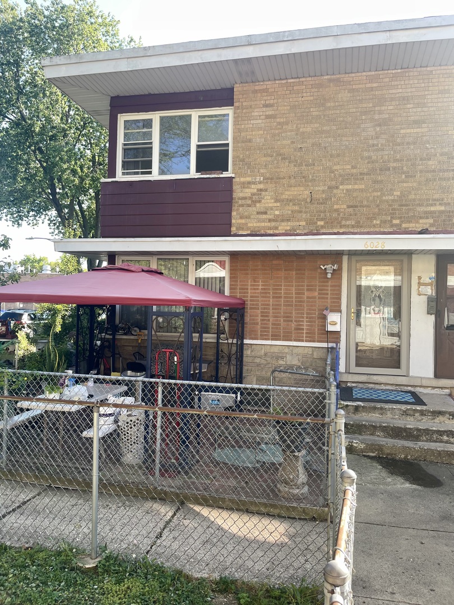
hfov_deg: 54.9
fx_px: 437
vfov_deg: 69.4
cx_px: 227
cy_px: 302
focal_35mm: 25
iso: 32
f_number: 1.6
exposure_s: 1/494
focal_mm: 5.1
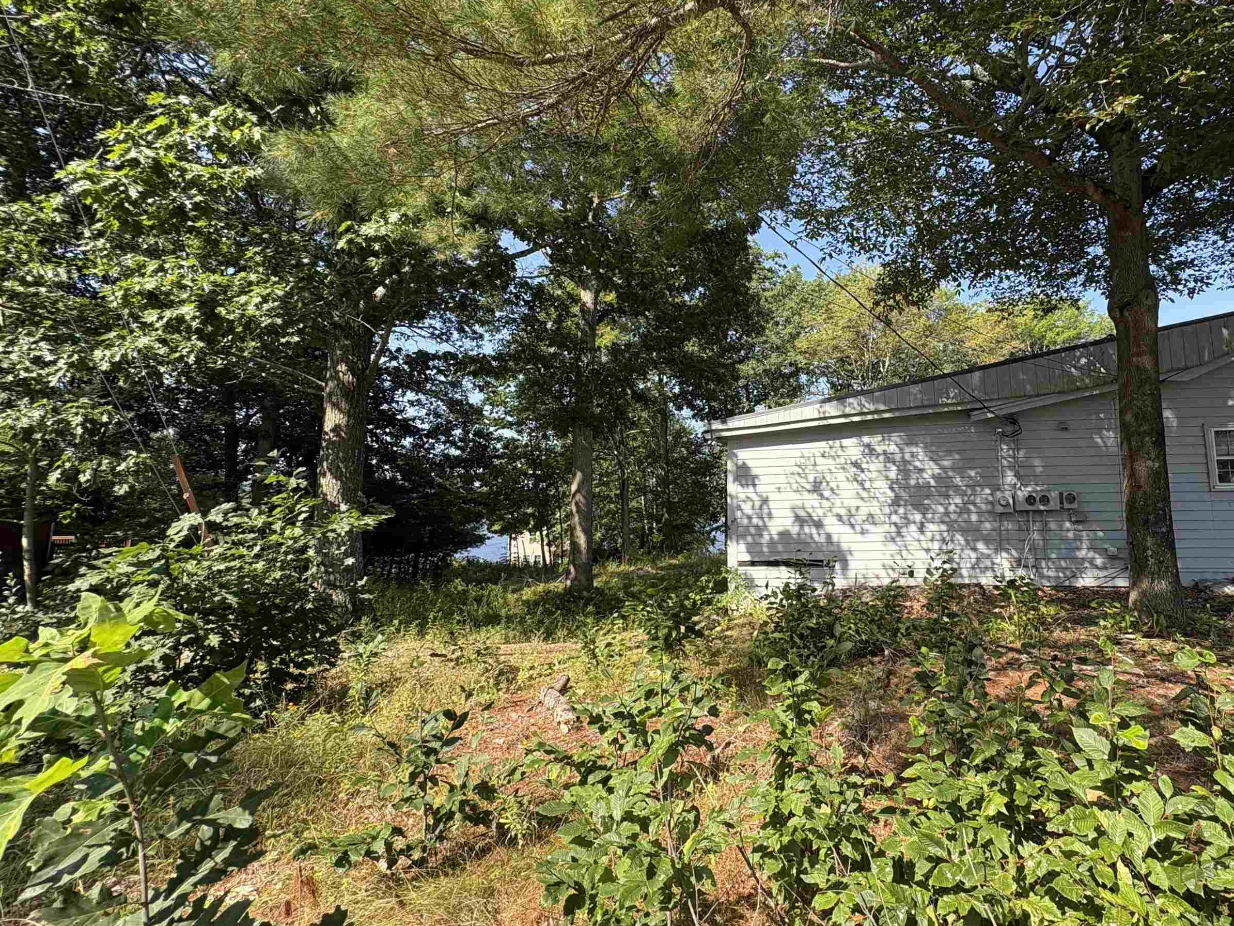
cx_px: 793
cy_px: 425
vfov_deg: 71.5
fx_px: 642
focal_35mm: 18
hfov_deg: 85.5
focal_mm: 2.22
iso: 50
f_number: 2.2
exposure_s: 1/591
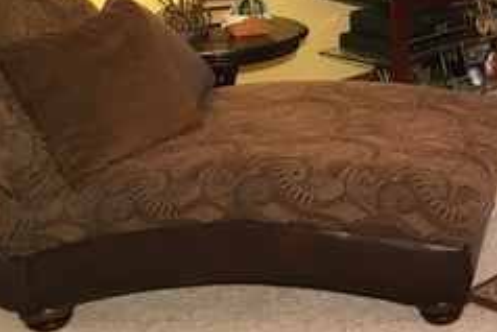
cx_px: 614
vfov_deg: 16.5
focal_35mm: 81
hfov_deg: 22.8
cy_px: -15
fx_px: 1119
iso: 80
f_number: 2.2
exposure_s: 1/30
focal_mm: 4.15
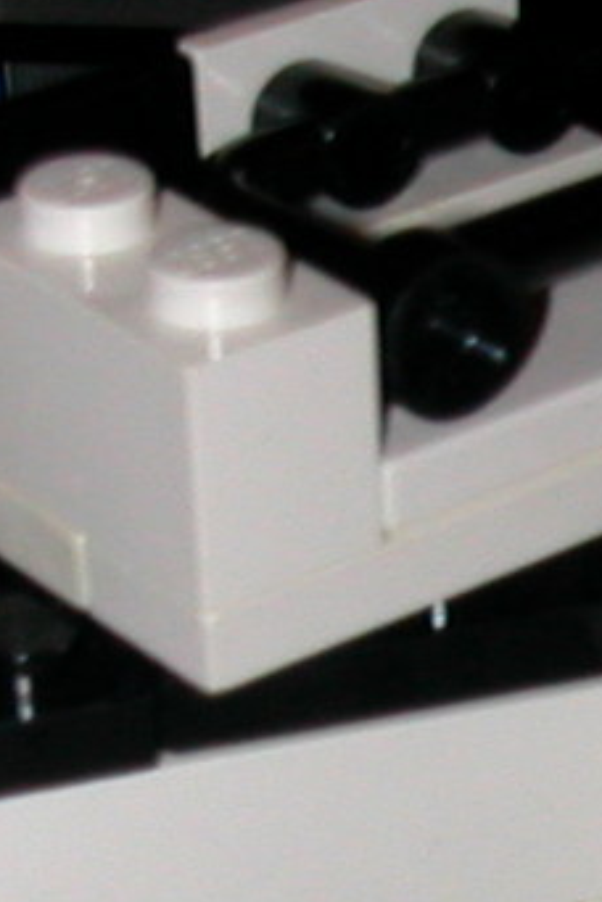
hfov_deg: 7.5
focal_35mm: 180
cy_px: 952
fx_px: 4515
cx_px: 958
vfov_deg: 11.3
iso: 100
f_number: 4.5
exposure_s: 1/59.9
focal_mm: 5.6
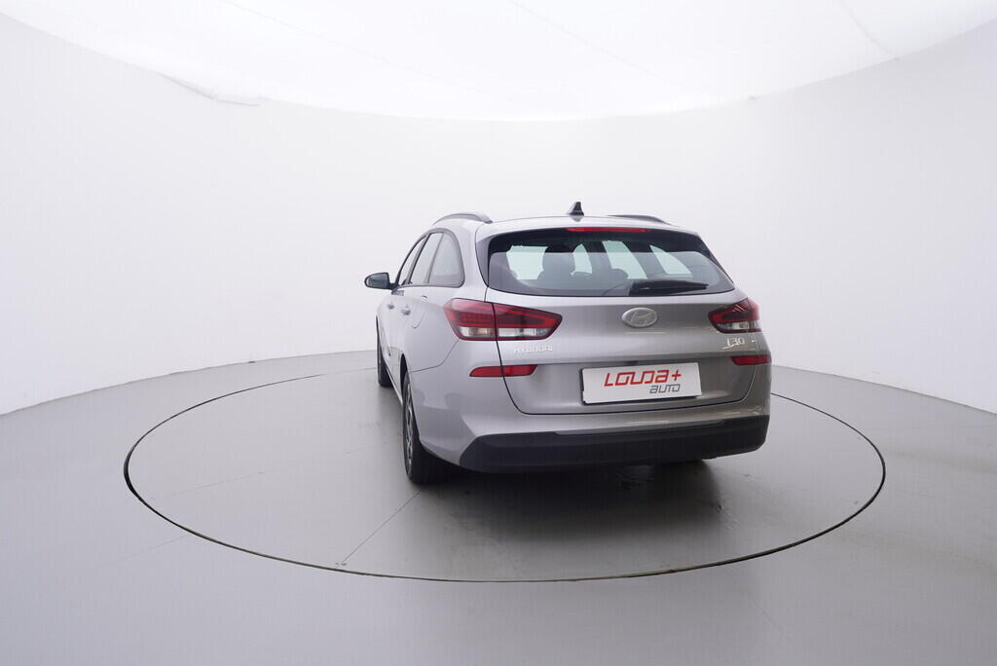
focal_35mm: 22
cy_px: 333
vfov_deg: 56.2
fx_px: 623
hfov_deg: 77.3
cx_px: 498
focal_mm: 15
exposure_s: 1/80
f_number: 5
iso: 200
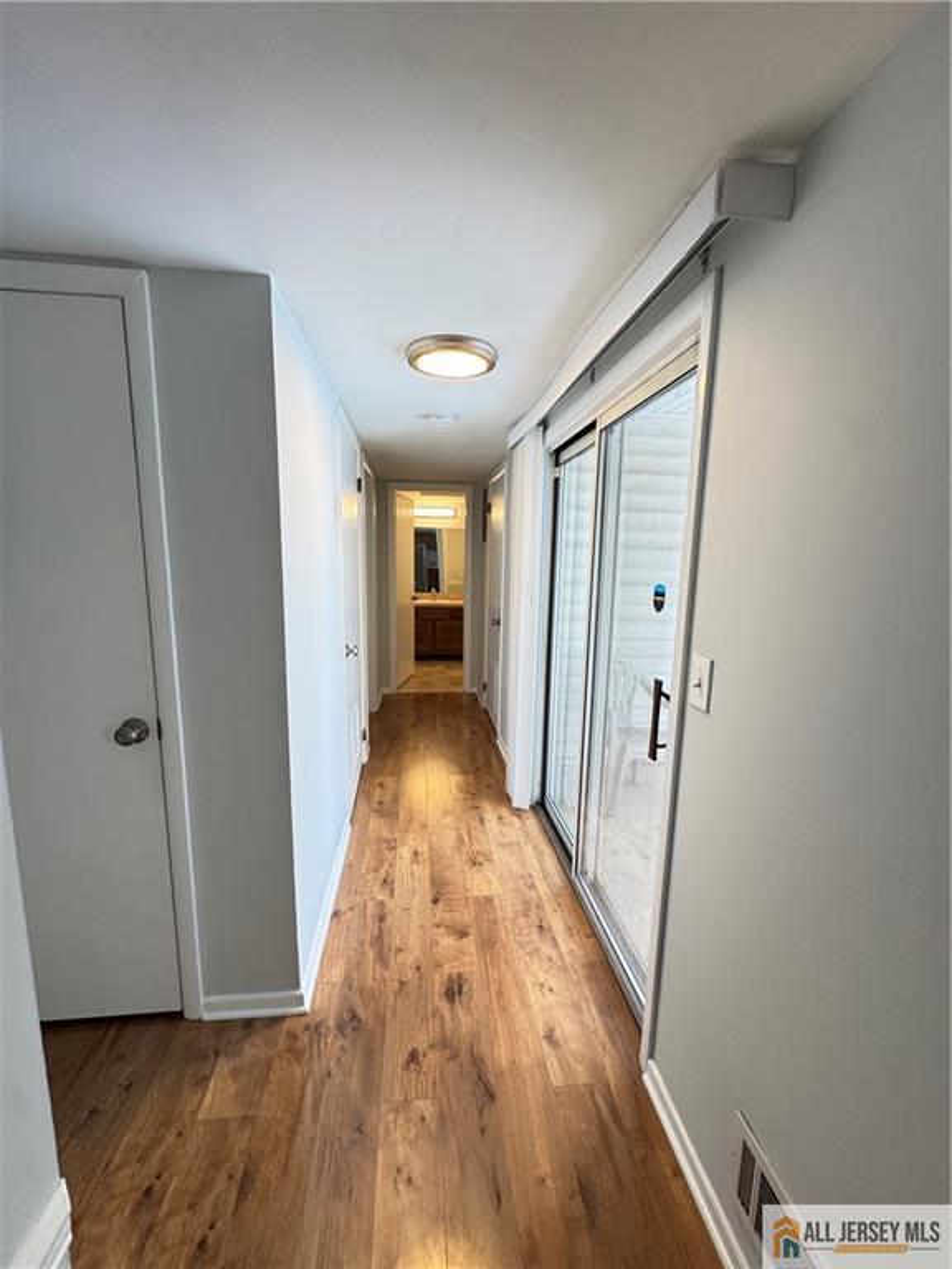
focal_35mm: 14
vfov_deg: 102.1
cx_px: 476
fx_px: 513
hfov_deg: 85.7
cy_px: 634
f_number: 2.2
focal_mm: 2.22
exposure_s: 1/120
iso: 250
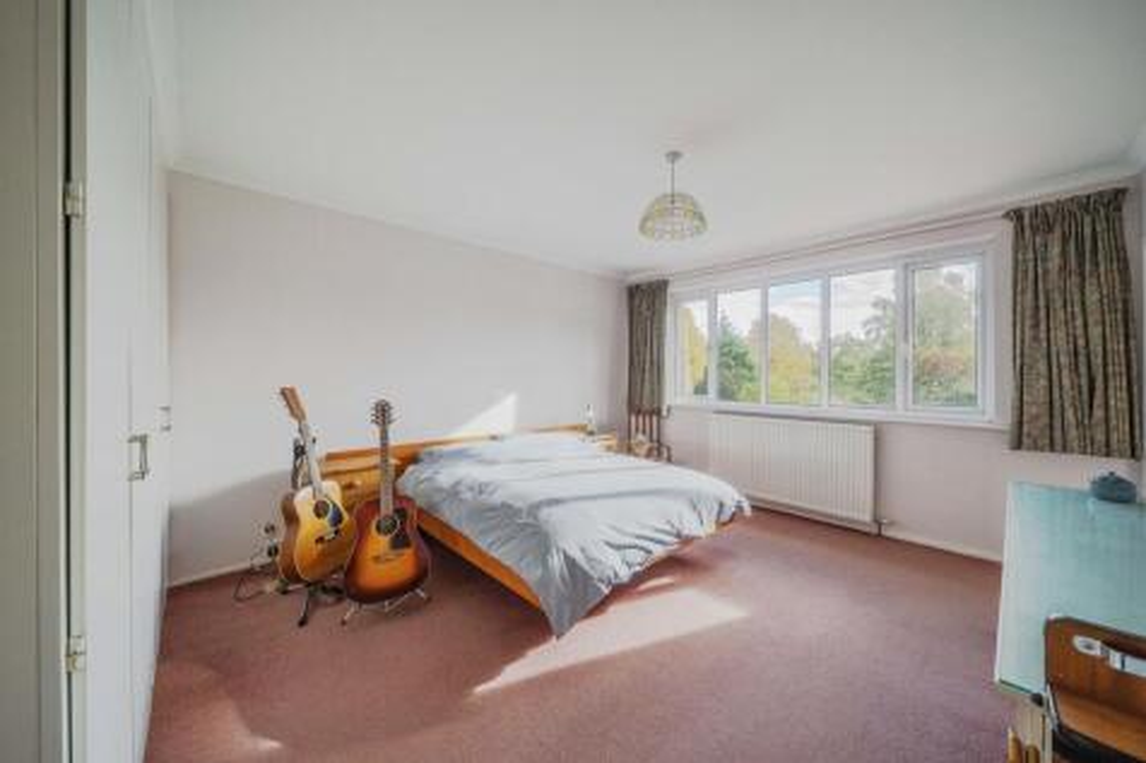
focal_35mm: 12
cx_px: 573
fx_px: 382
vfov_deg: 90.0
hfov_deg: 112.6
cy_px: 382
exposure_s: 1/200
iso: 500
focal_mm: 12
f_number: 8
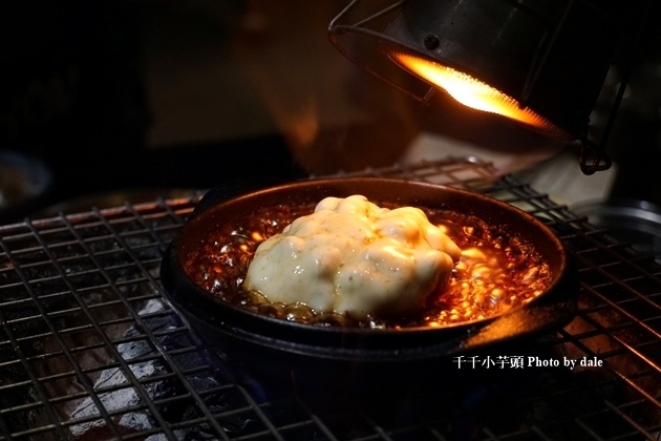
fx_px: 1184
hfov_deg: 31.2
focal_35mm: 64
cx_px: 330
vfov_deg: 21.1
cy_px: 220
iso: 2000
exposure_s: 1/80
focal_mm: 43
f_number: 5.6
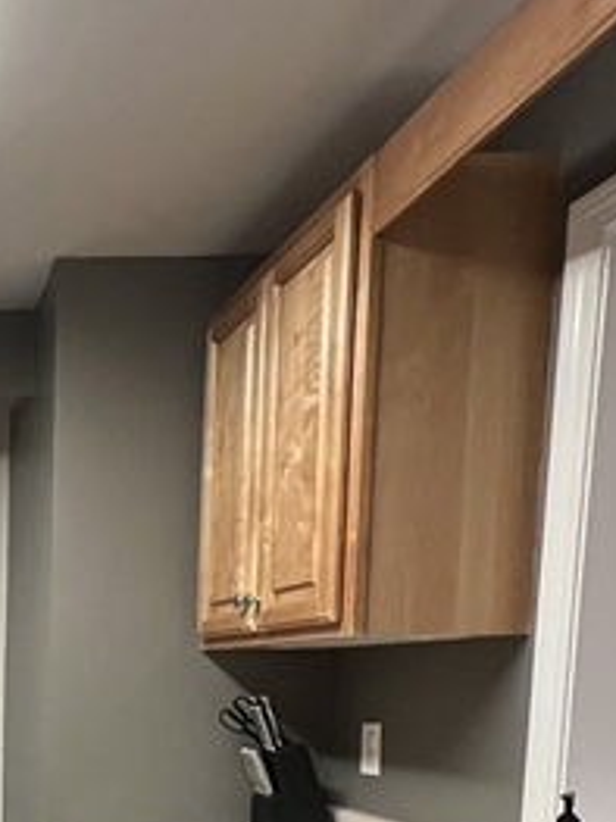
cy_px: 797
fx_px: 902
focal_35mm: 38
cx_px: -166
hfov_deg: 30.5
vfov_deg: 43.1
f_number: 1.8
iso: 500
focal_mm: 1.57
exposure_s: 1/55
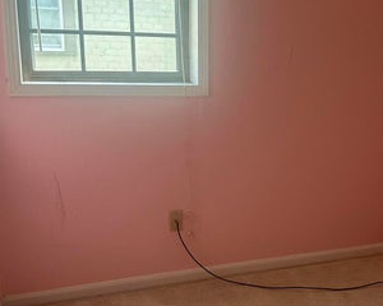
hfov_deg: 36.7
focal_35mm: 50
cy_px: 198
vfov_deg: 30.1
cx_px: 276
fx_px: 567
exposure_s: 1/121
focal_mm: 6.86
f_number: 1.78
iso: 200
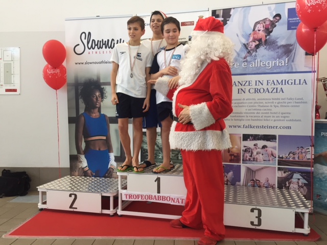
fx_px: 274
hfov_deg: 61.7
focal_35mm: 29
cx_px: 164
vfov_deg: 48.2
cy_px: 122
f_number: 2.2
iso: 40
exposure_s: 1/33
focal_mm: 4.15
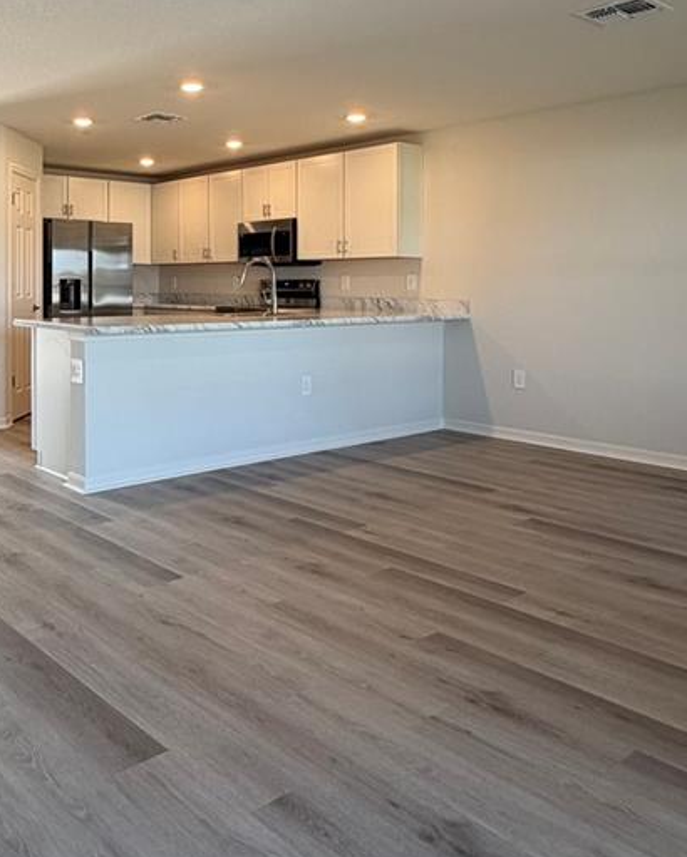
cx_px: 208
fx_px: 813
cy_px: 303
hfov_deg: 44.9
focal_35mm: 32
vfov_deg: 54.8
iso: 125
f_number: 2.2
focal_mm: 2.22
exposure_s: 1/120
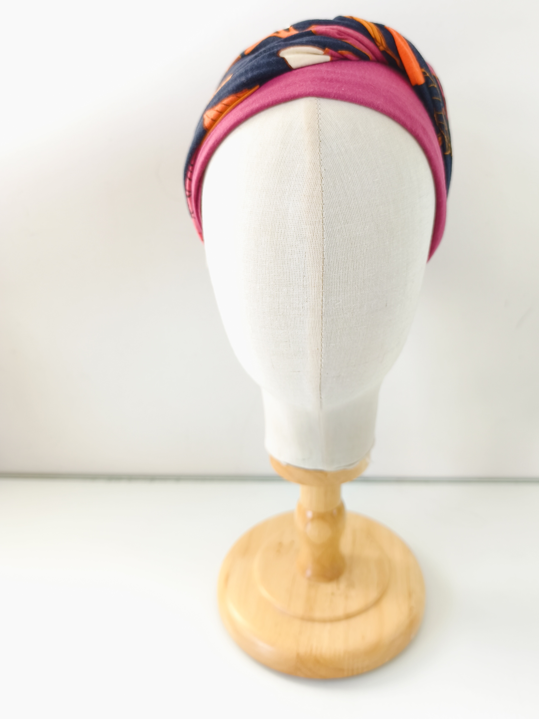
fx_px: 561
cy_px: 318
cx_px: 310
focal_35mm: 27
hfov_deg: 51.2
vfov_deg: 65.1
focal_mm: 6.14
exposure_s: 1/50
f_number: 1.65
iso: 50
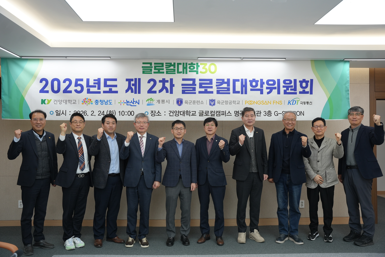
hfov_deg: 57.1
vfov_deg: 39.9
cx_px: 192
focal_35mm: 33
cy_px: 128
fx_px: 354
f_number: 4
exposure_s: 1/160
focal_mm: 33.1
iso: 640
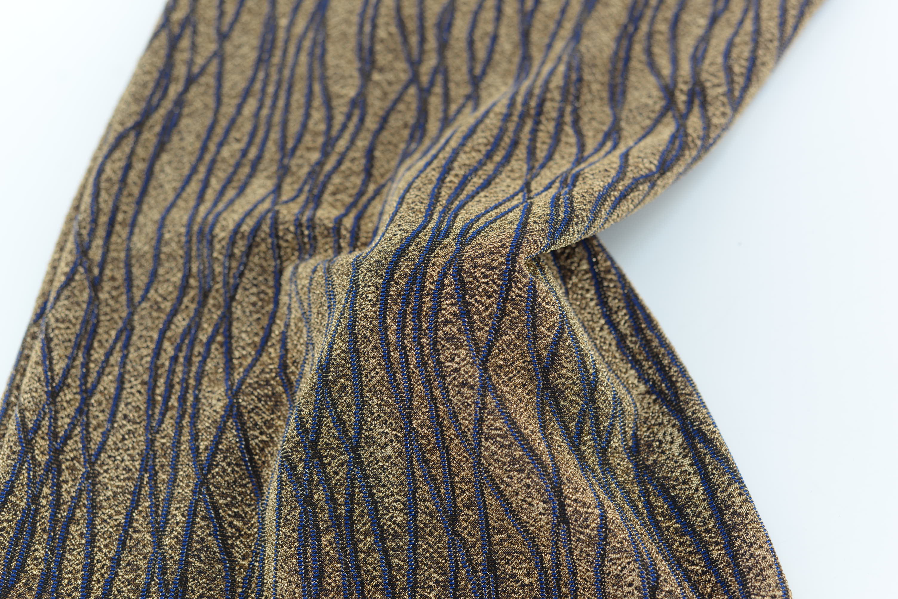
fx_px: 1248
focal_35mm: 50
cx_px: 449
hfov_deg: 39.6
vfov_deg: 27.0
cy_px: 300
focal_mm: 50
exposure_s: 1/80
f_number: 4
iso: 100
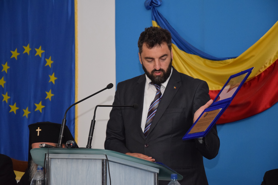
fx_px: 1042
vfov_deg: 10.2
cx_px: 139
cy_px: 92
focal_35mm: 135
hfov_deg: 15.2
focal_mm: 90
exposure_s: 1/60
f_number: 6.3
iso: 2500
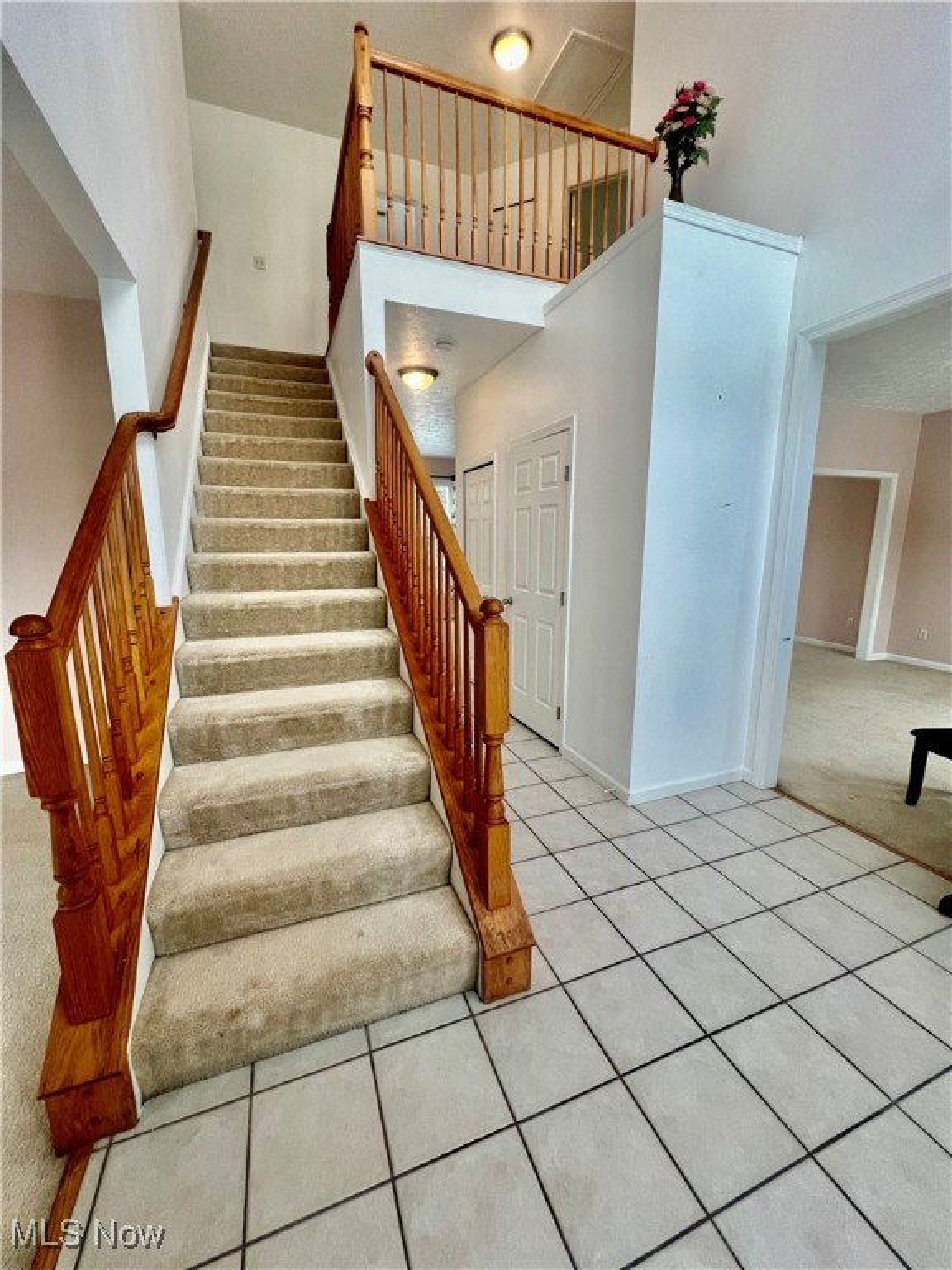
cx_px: 476
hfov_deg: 89.9
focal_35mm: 13
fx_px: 477
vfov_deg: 106.2
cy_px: 635
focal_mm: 1.57
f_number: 1.8
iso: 100
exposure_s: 1/120
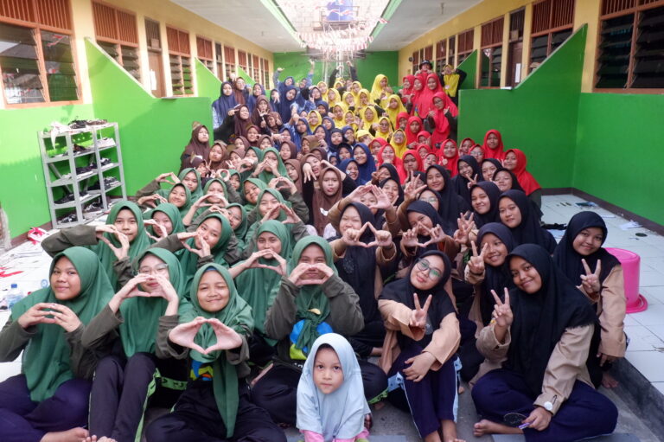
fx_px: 535
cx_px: 332
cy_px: 221
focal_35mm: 29
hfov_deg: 63.7
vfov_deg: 44.9
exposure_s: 1/500
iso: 5000
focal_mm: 19.2
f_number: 11
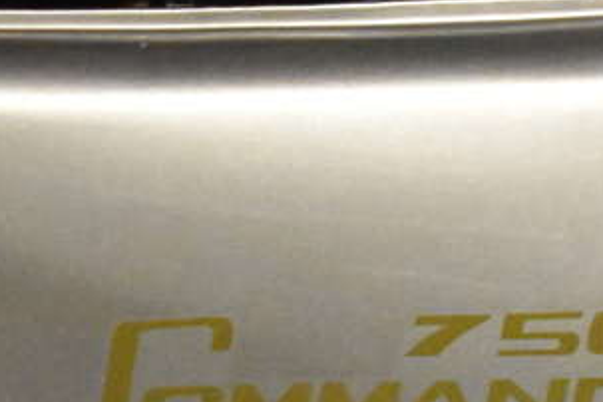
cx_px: 1057
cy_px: 837
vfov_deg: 4.3
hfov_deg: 6.4
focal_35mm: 317
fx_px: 5309
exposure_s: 1/125
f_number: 4.5
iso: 8000
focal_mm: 32
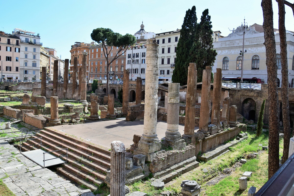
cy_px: 98
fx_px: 220
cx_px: 147
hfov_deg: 67.4
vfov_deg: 47.9
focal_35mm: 27
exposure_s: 1/200
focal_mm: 18
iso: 400
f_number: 10
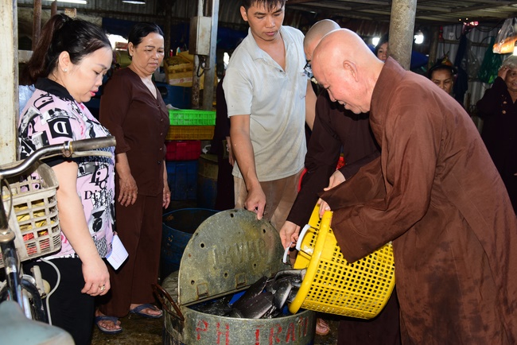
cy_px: 172
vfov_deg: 35.1
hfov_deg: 50.7
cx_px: 258
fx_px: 546
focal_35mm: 38
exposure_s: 1/60
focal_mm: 38
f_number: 5
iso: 500
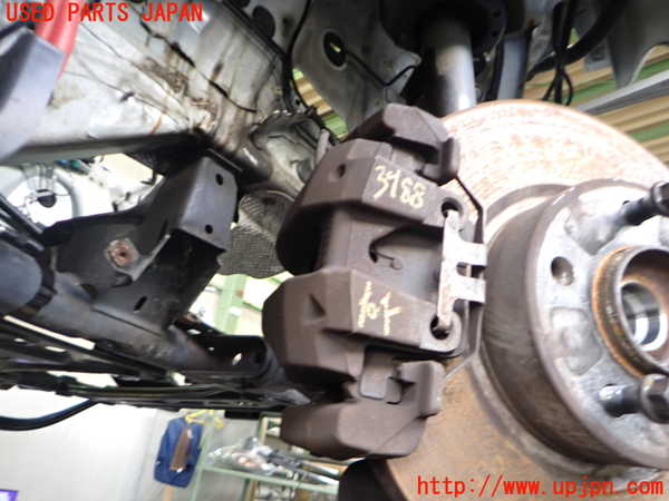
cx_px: 334
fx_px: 483
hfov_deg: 69.4
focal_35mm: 25
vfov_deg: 54.9
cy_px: 250
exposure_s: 1/30
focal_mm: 4.5
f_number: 2
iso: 250
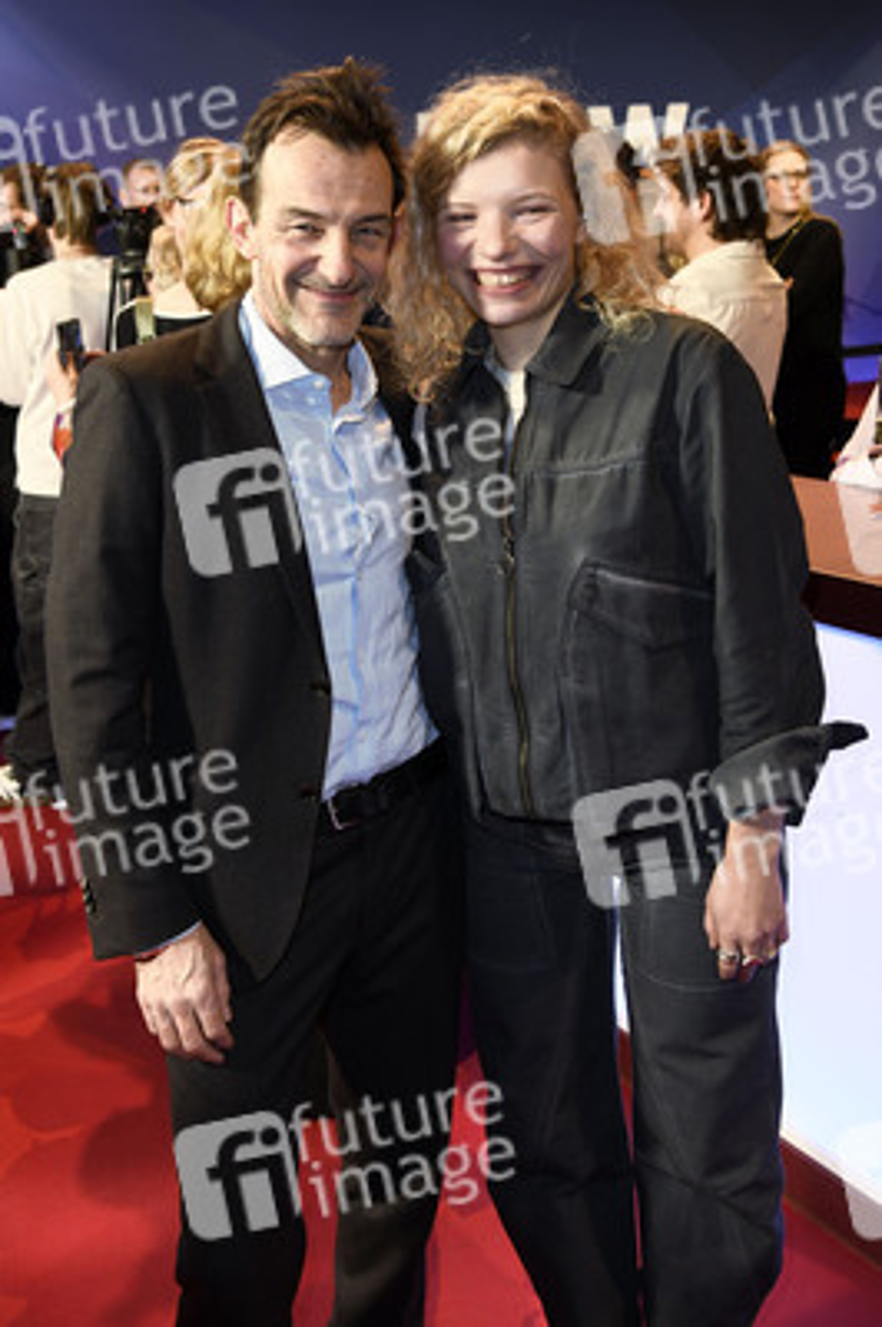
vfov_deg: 53.2
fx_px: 1325
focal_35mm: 36
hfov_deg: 36.8
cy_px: 664
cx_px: 441
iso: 1250
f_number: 5
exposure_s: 1/100
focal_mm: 36
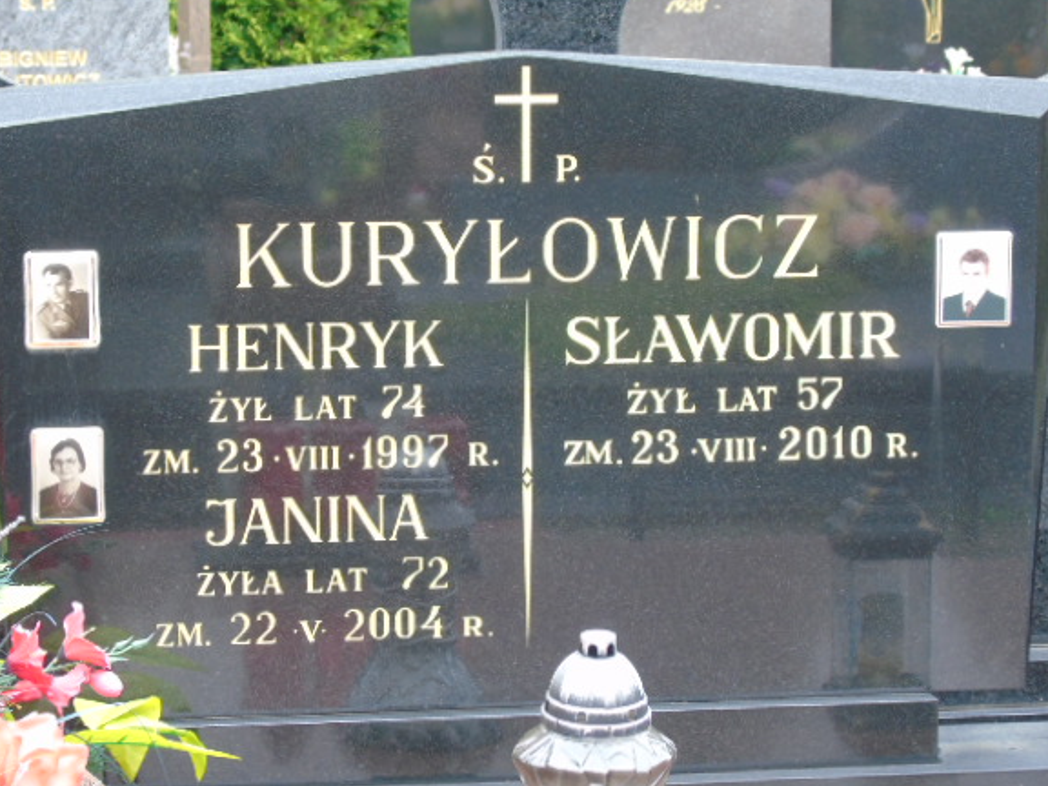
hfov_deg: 16.4
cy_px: 424
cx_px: 513
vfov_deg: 12.3
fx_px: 3633
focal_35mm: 120
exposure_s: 1/60
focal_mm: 19
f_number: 4.4
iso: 320
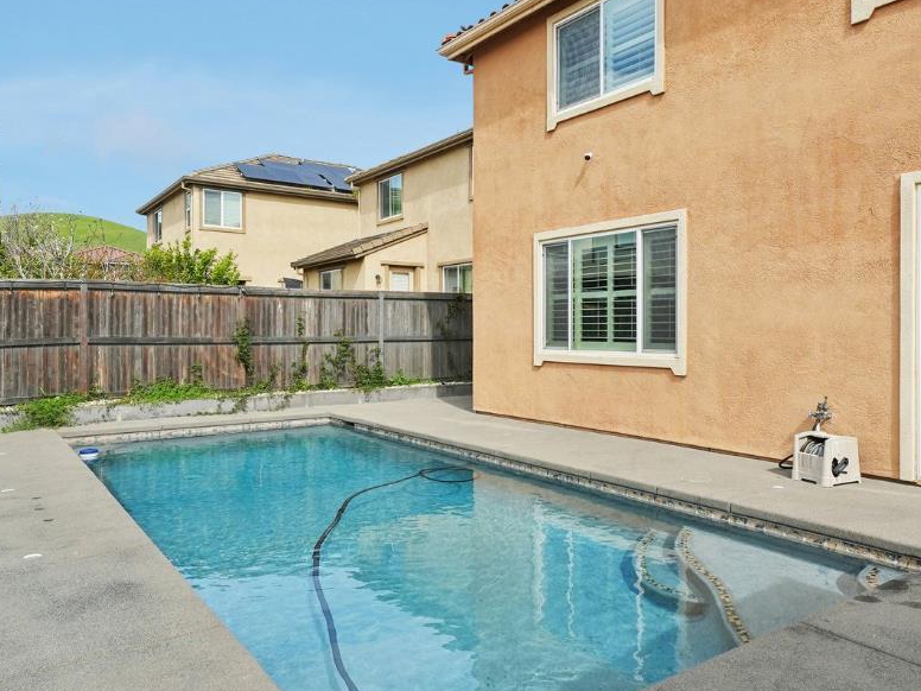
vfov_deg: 53.0
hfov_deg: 67.0
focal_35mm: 26
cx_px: 521
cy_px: 313
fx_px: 692
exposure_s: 1/1250
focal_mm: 14
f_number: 8
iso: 640
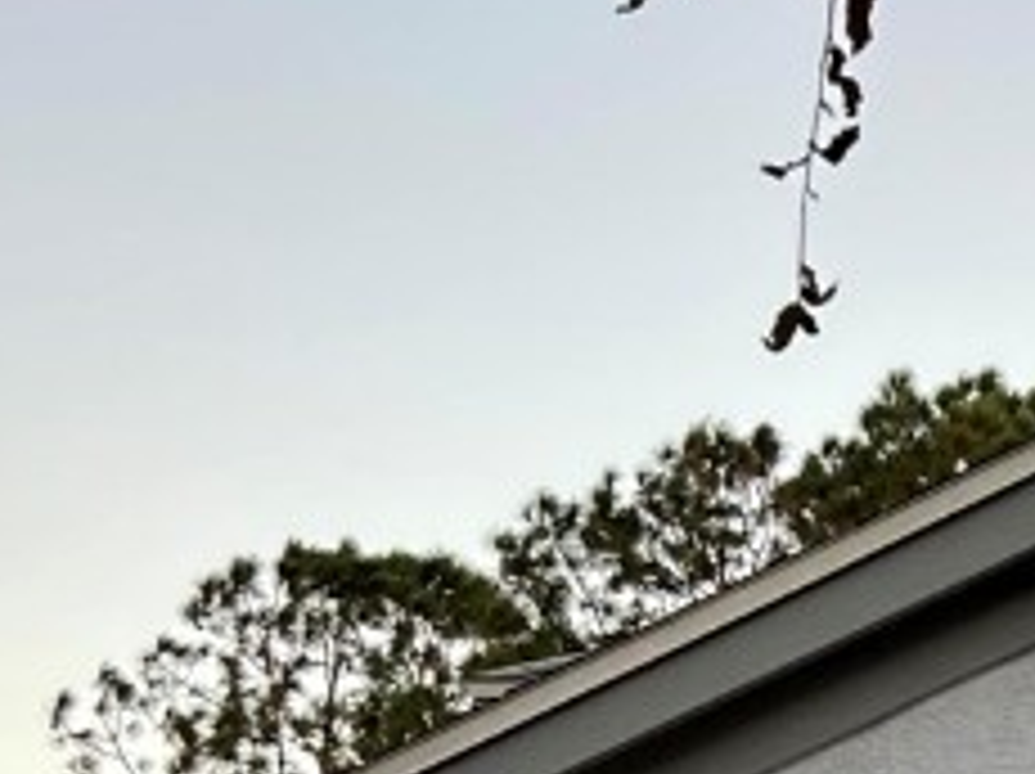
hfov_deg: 15.3
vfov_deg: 12.0
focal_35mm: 116
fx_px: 3465
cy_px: 1233
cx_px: 1688
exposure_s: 1/121
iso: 50
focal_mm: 5.7
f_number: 1.5
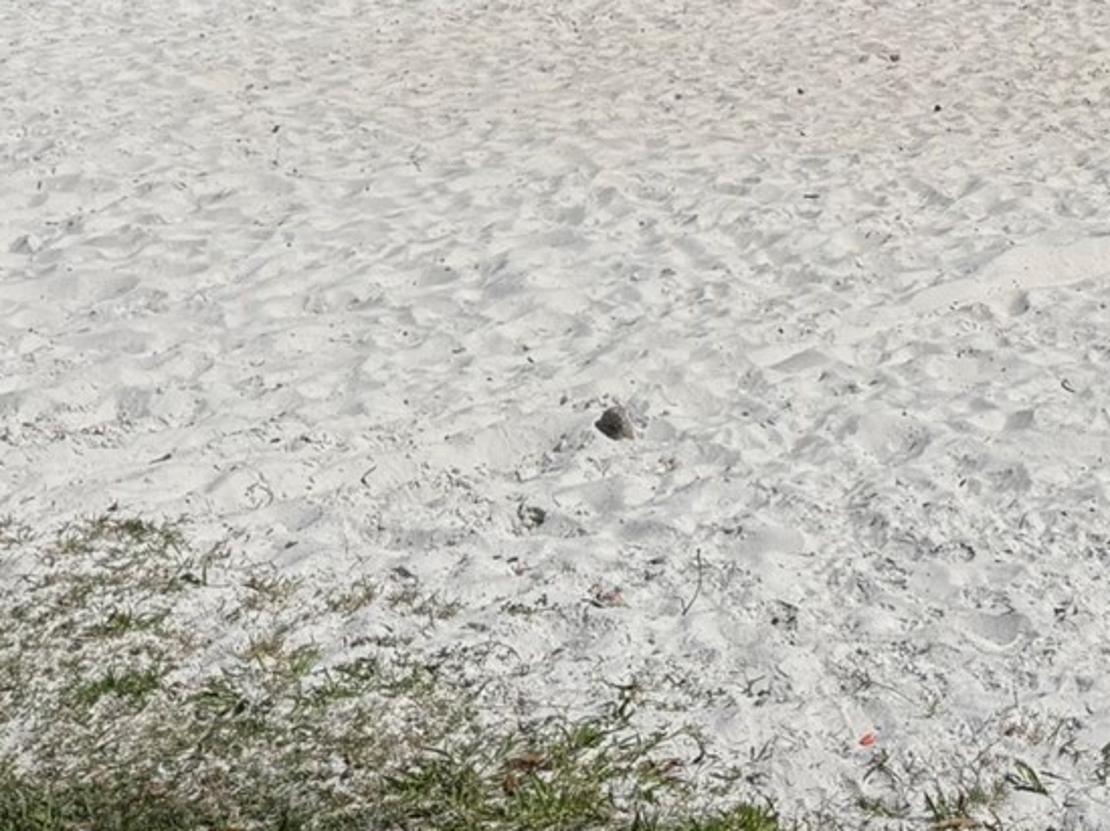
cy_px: -346
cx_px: 1140
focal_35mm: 70
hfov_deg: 26.2
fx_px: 2243
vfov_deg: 18.9
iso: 64
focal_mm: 6.76
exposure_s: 1/14286
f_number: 1.78
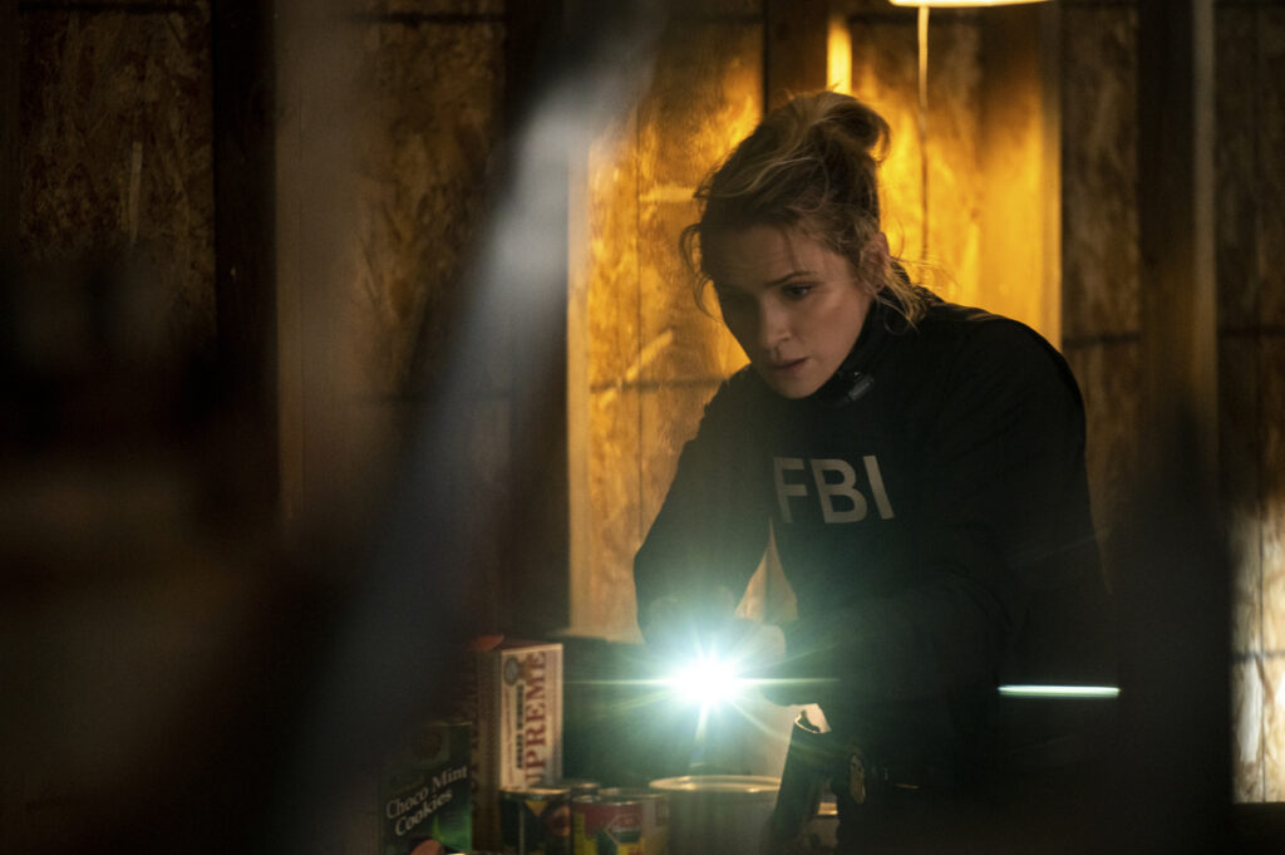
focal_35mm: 200
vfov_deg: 6.9
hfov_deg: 10.3
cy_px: 428
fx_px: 7133
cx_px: 642
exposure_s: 1/200
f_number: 2.8
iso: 5000
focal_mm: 200
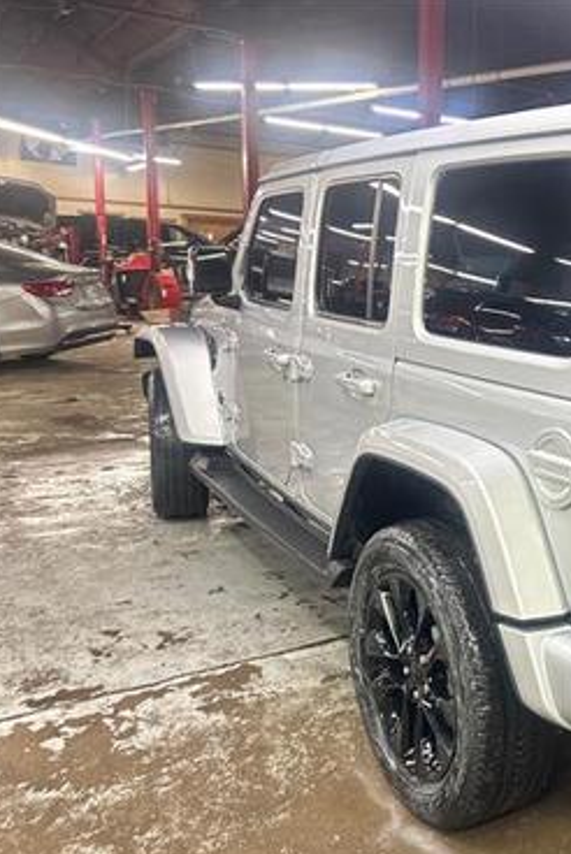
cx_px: 569
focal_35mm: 37
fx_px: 879
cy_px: 432
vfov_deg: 51.8
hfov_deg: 33.1
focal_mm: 5.7
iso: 500
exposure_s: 1/60
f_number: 1.5
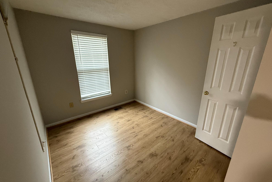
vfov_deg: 77.3
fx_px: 113
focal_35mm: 15
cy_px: 91
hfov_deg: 100.4
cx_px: 138
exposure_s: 1/60
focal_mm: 2.22
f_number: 2.2
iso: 500
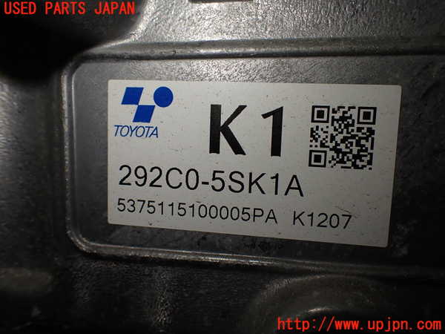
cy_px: 167
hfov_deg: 60.0
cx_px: 222
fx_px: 386
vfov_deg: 46.8
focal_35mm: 30
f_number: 3.2
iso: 100
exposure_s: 1/200
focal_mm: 5.4
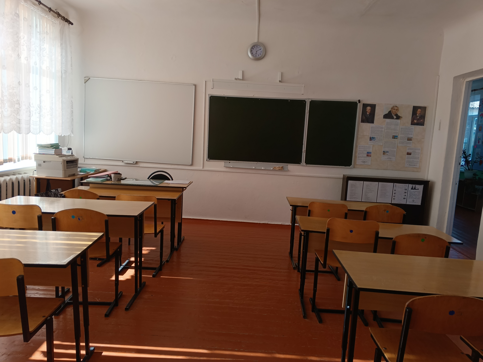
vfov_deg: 56.8
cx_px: 242
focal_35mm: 24
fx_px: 335
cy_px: 181
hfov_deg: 71.6
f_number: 1.6
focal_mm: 4.09
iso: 56
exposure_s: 1/100
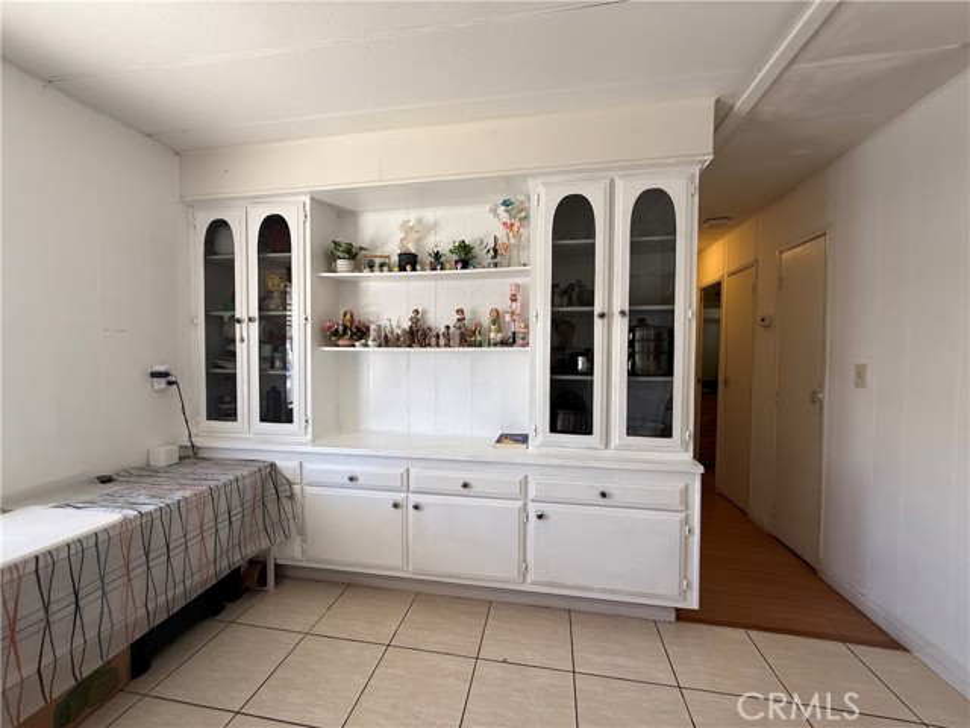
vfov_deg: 85.7
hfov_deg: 102.1
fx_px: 392
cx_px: 485
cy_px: 364
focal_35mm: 14
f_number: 2.2
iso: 100
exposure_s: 1/99
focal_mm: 2.22
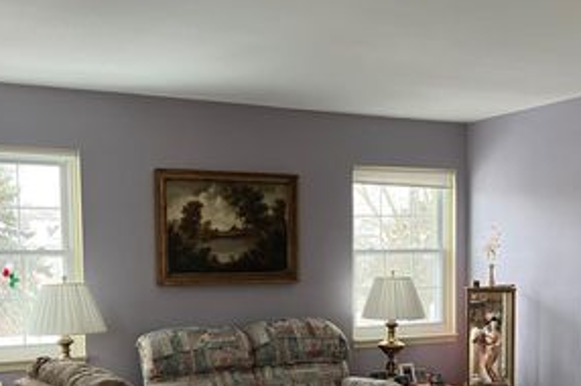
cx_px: 252
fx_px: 822
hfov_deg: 38.9
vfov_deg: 25.8
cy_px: 324
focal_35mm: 51
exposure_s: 1/60
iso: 50
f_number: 1.8
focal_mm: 3.99
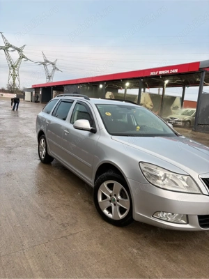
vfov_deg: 67.3
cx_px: 104
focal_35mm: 26
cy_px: 140
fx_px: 209
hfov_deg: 53.1
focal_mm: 5.96
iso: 100
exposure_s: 1/100
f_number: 1.6
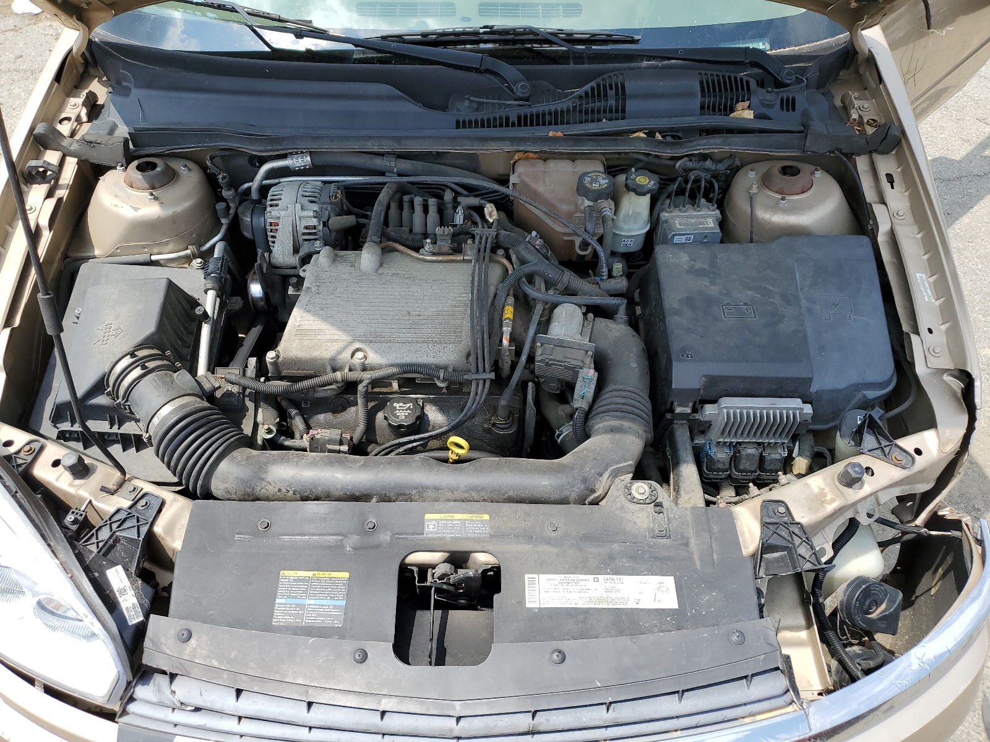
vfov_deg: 53.1
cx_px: 495
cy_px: 371
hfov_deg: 67.3
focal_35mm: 26
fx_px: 744
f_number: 1.5
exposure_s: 1/1667
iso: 50
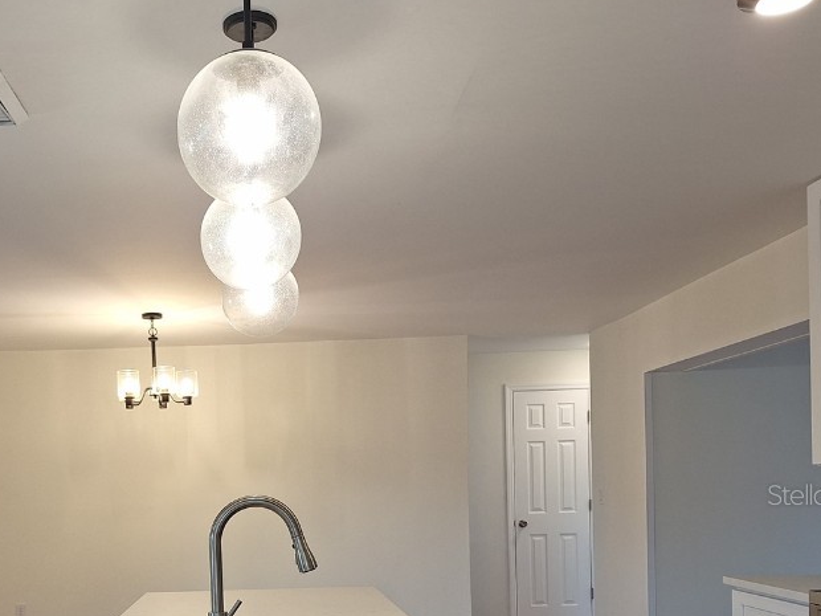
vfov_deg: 36.4
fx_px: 901
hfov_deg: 47.3
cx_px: 215
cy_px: 494
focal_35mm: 38
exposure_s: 1/60
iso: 25
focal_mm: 5.54
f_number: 1.8
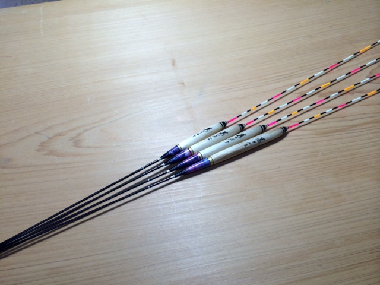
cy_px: 142
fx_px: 329
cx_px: 190
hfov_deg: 60.0
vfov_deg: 46.8
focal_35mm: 30
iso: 50
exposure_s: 1/120
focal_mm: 4.12
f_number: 2.2
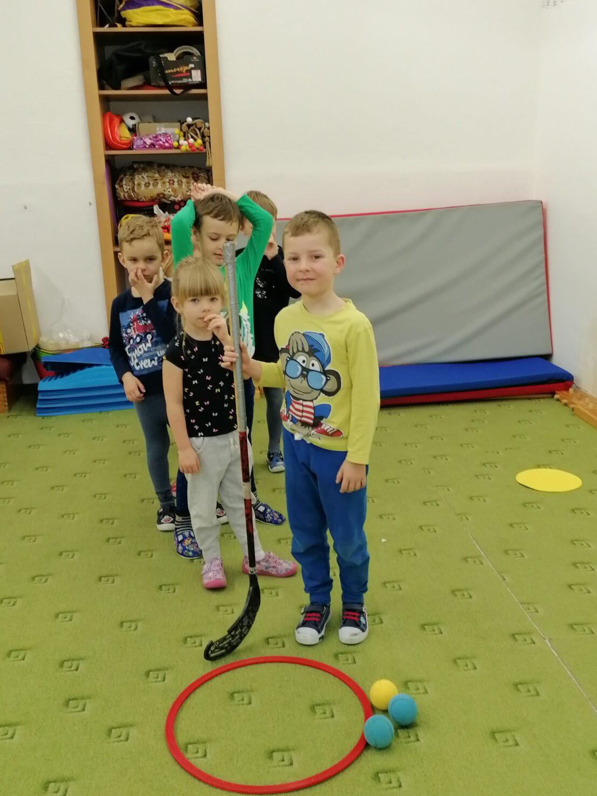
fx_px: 874
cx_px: 298
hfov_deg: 37.7
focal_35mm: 38
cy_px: 386
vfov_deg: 49.0
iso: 125
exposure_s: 1/50
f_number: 1.8
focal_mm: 4.75
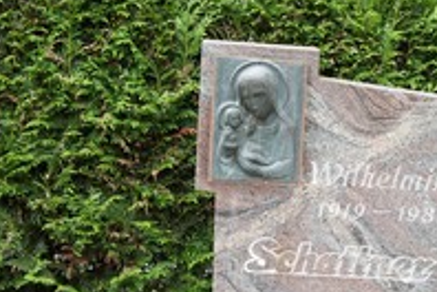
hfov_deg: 18.7
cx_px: 360
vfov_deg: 12.6
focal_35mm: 108
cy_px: 228
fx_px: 1313
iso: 400
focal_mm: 31
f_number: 5.6
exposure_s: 1/160
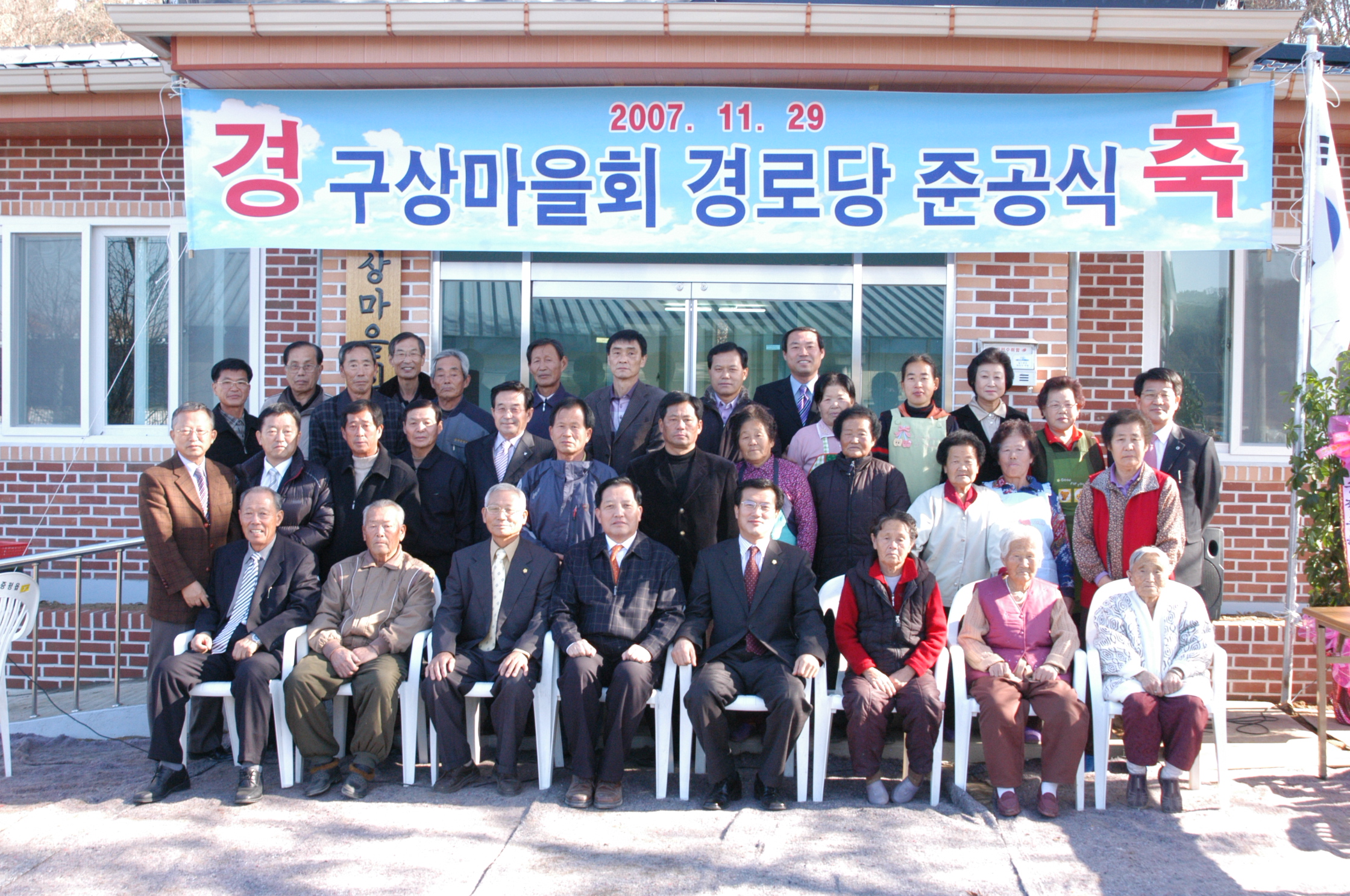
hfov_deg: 49.6
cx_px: 675
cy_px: 448
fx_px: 1461
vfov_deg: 34.1
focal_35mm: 39
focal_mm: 26
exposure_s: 1/200
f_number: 7.1
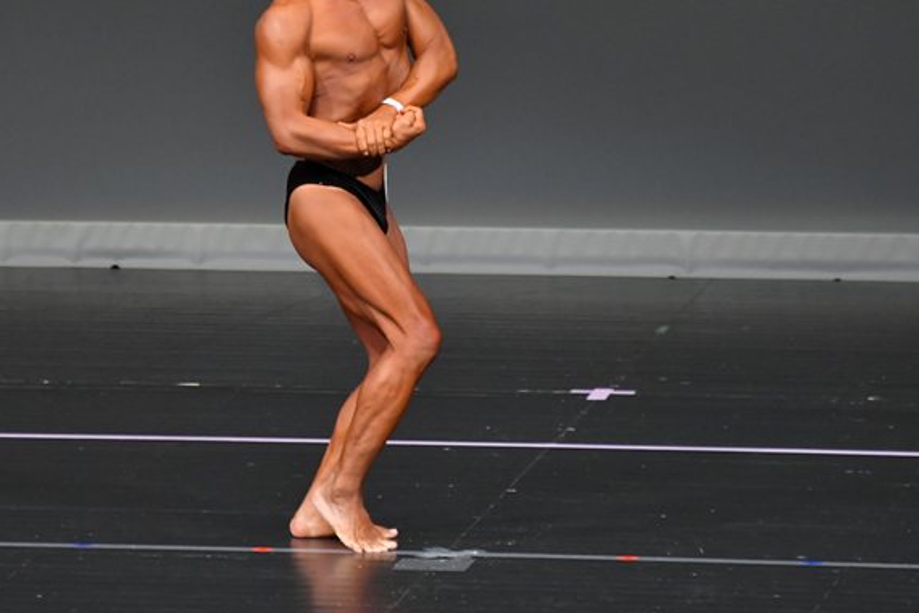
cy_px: 223
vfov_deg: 2.9
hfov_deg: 4.4
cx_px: 325
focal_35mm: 469
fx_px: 11972
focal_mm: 230
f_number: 5.6
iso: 4000
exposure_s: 1/400
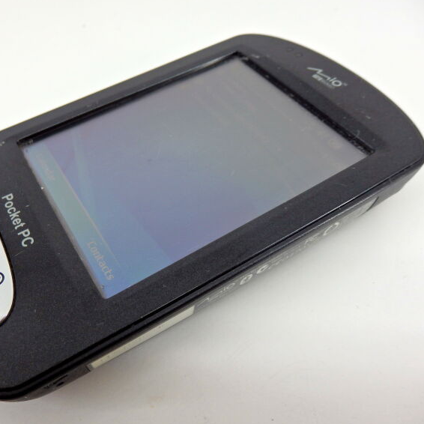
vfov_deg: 54.0
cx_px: 162
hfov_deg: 53.5
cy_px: 212
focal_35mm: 30
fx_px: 416
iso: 100
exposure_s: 1/125
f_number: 3
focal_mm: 4.5
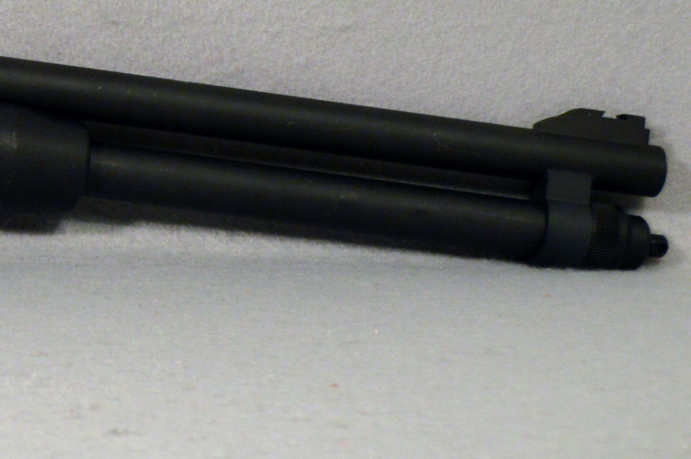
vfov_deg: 8.7
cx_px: -602
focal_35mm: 158
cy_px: 132
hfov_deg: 11.9
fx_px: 3030
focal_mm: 28
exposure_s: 1/125
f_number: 5.6
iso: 400
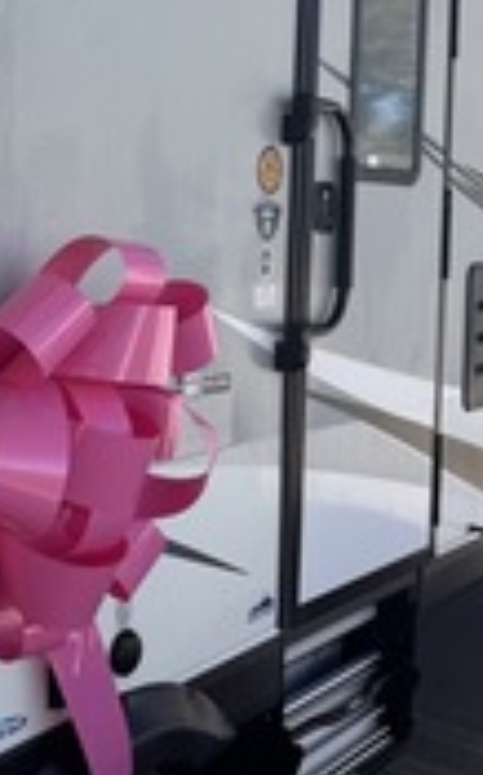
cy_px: 232
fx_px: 1077
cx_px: -71
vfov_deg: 38.9
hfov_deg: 23.5
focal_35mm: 51
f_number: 1.78
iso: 80
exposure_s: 1/1238
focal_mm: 6.76
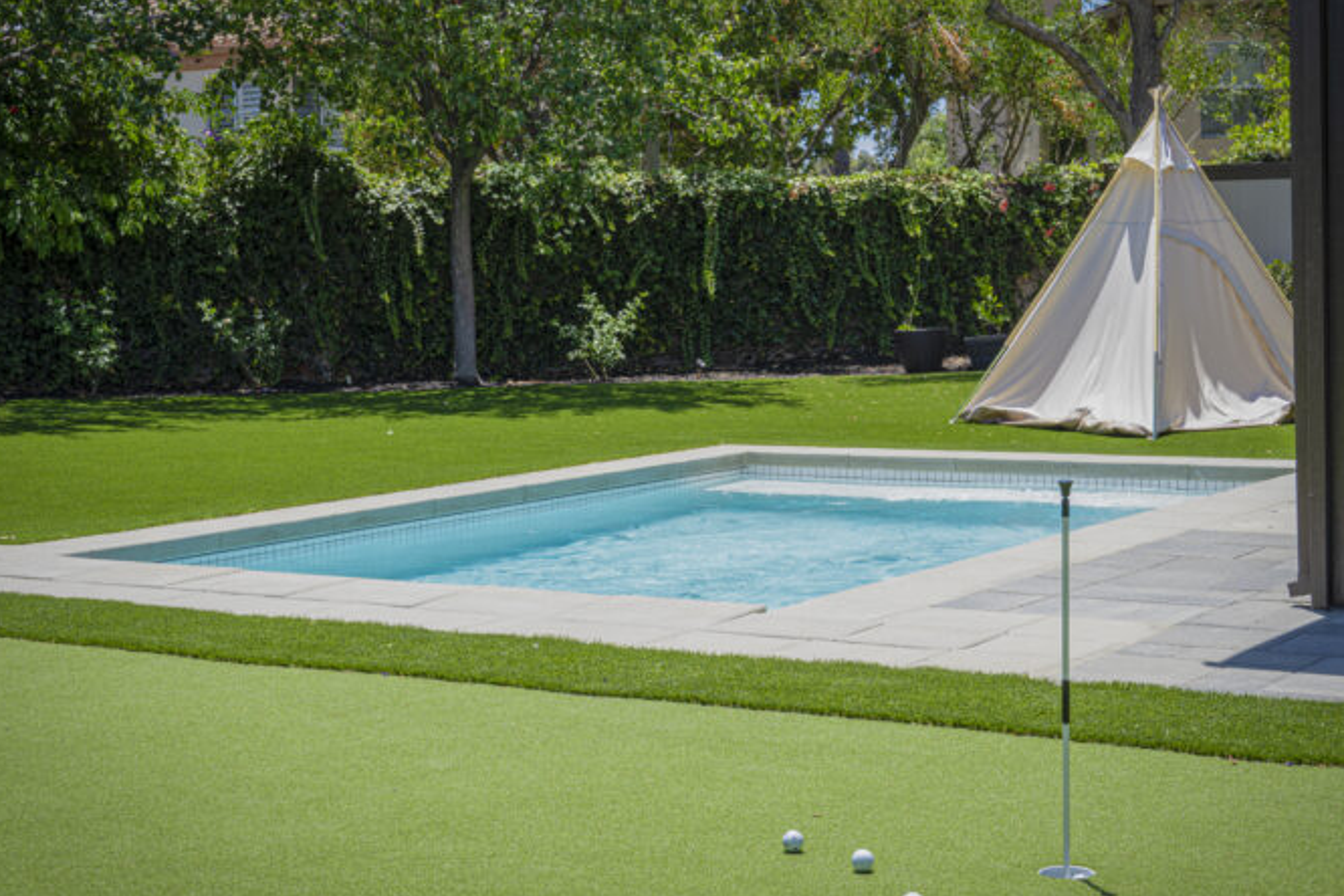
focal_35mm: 61
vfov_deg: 22.4
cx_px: 700
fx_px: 2261
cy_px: 464
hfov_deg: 33.1
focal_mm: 35
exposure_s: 1/125
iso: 100
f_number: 9
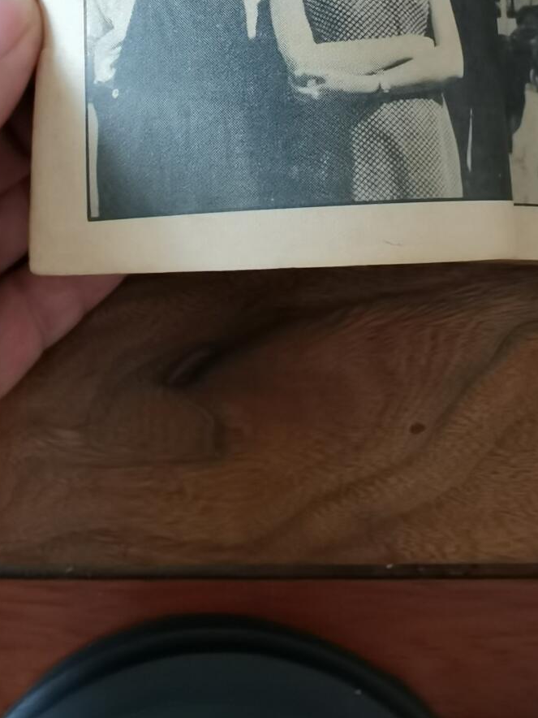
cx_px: 497
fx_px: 1140
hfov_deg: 25.6
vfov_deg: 32.0
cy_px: -12
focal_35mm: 55
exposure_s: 1/25
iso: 400
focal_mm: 2.26
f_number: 2.2
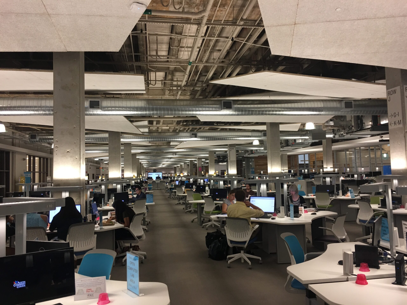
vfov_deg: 48.2
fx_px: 341
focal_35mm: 29
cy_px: 152
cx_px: 204
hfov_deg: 61.7
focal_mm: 4.15
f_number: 2.2
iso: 40
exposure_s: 1/15
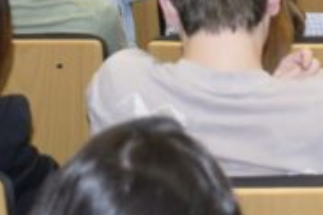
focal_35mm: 176
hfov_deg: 11.6
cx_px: 300
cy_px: -185
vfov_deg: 7.5
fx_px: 1579
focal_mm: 28
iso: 800
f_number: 5
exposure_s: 1/100
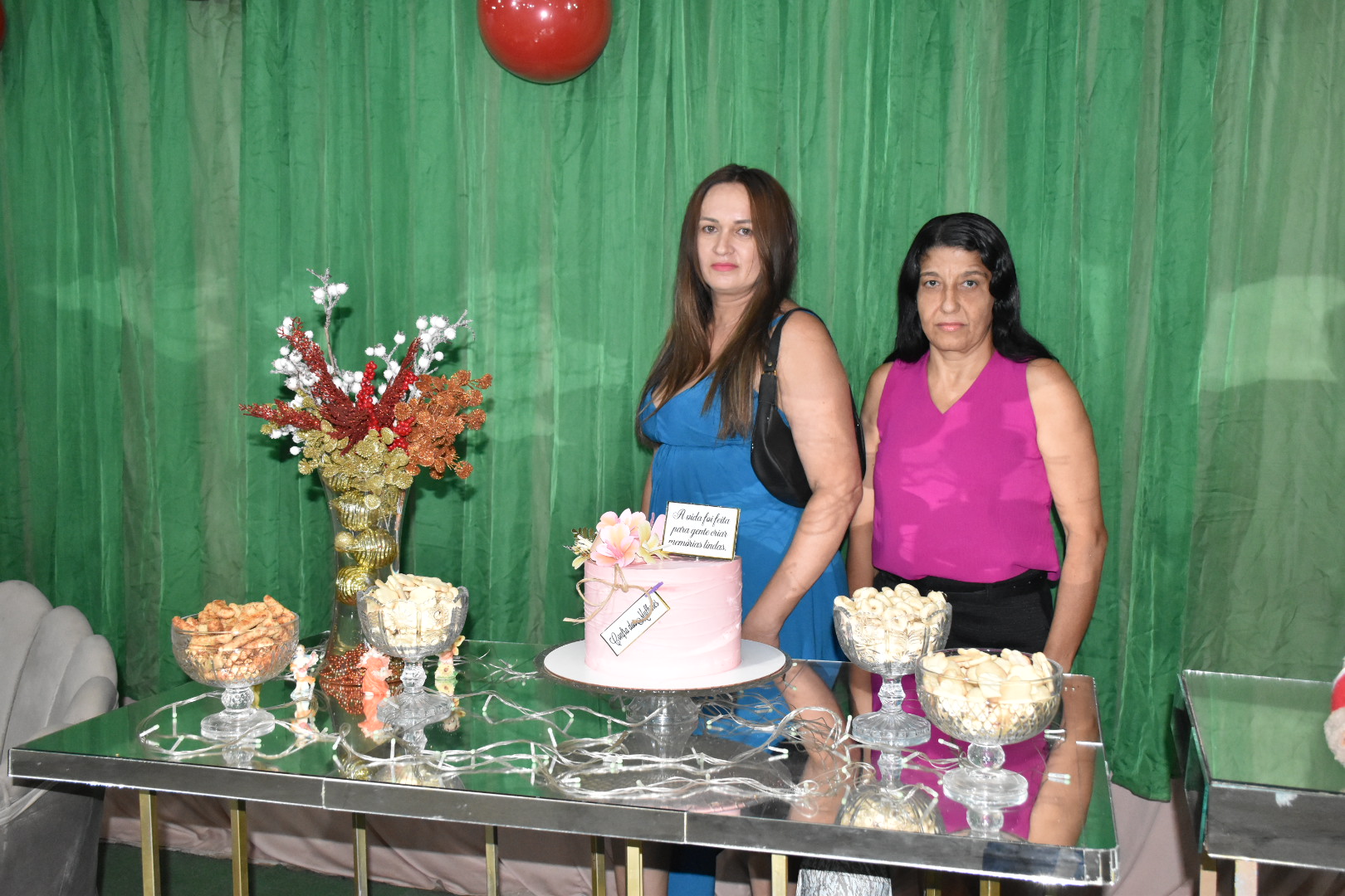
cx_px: 672
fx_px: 1345
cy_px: 448
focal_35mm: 36
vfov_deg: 36.9
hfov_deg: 53.1
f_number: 5.6
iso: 2500
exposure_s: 1/100
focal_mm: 24
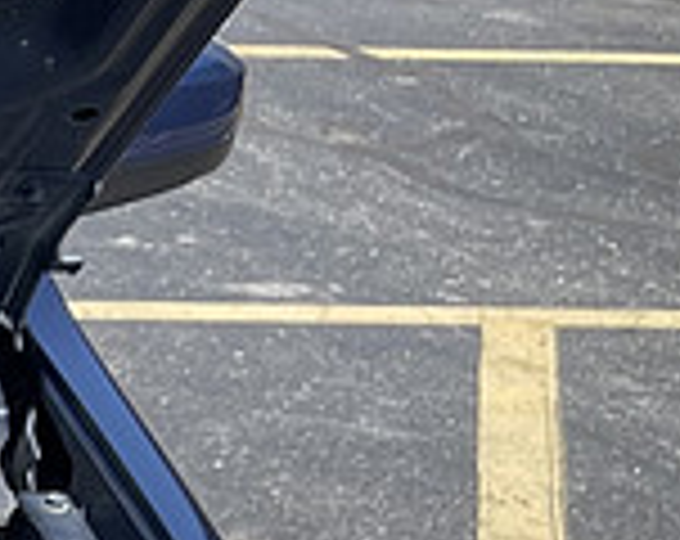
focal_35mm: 166
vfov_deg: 9.1
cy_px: 765
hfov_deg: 9.7
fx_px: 3332
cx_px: -1162
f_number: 1.6
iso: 32
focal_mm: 5.1
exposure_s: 1/1475
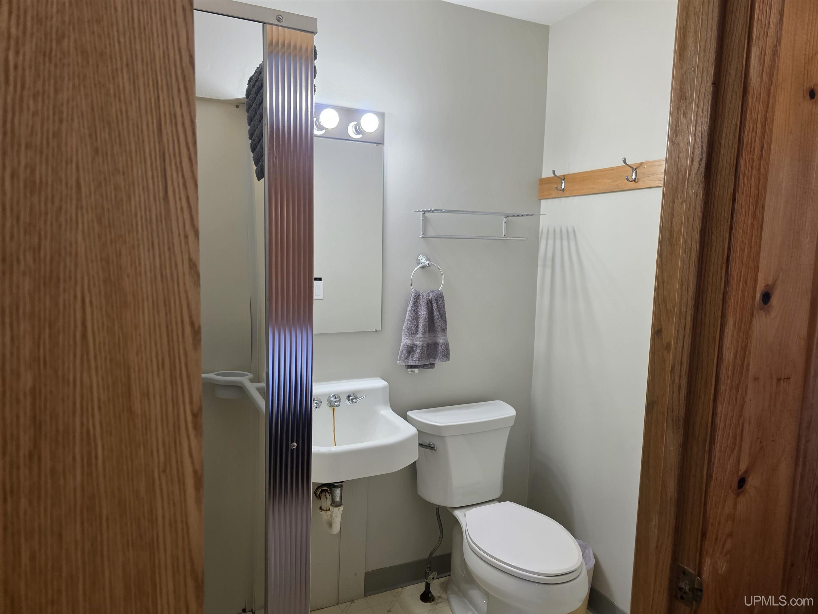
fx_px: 544
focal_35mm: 23
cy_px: 307
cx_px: 409
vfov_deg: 58.9
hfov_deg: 73.9
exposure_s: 1/120
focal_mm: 6.3
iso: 125
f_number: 1.7
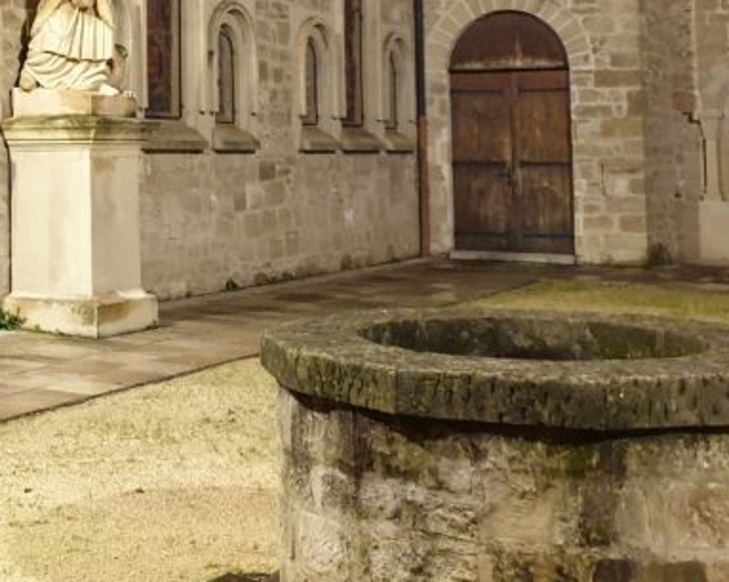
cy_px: 71
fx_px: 1402
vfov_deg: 22.9
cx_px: -21
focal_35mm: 65
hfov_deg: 27.3
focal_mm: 4.3
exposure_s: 1/20
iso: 320
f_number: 1.5
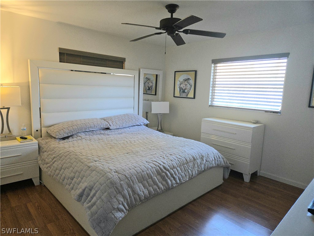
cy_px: 118
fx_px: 209
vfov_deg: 58.9
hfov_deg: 73.9
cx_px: 157
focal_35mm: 23
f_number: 1.8
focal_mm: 5.4
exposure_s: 1/120
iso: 250
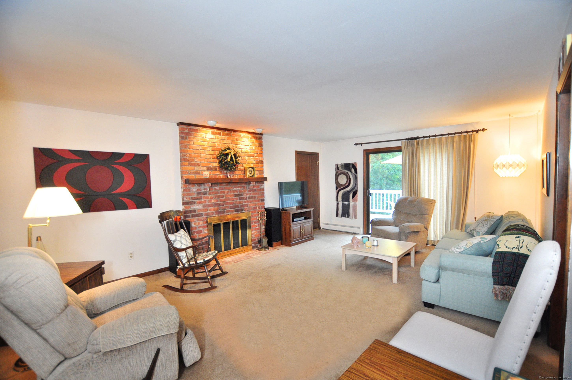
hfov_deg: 100.5
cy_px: 190
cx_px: 286
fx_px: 238
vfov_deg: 77.2
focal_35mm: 15
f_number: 3.5
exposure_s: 1/50
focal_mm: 10
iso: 800
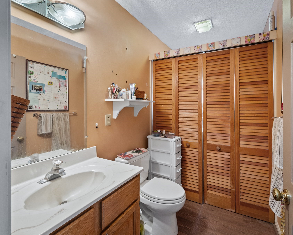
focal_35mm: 16
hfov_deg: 92.7
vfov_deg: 80.4
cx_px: 164
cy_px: 117
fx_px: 139
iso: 1000
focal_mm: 14
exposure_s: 1/10
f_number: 6.3
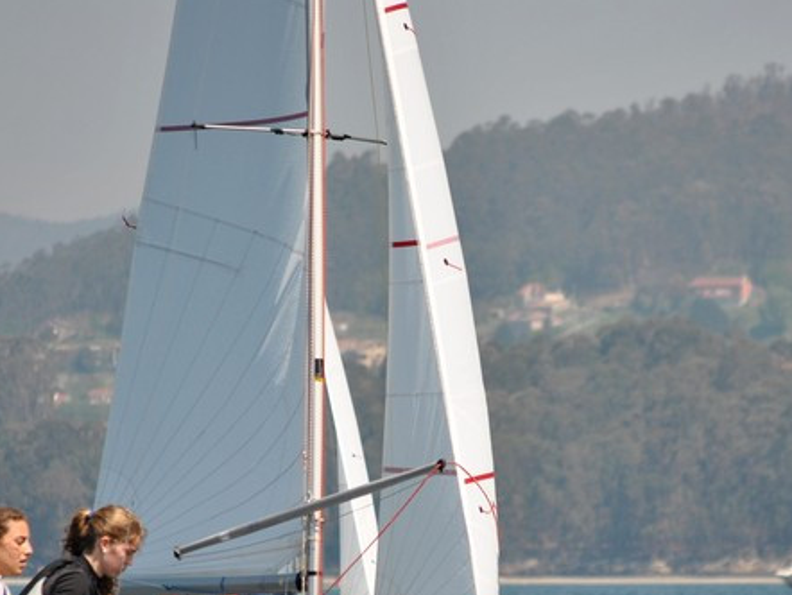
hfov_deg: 4.5
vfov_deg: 3.4
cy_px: 529
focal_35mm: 439
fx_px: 10050
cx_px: 452
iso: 200
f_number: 5
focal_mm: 150
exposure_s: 1/1000
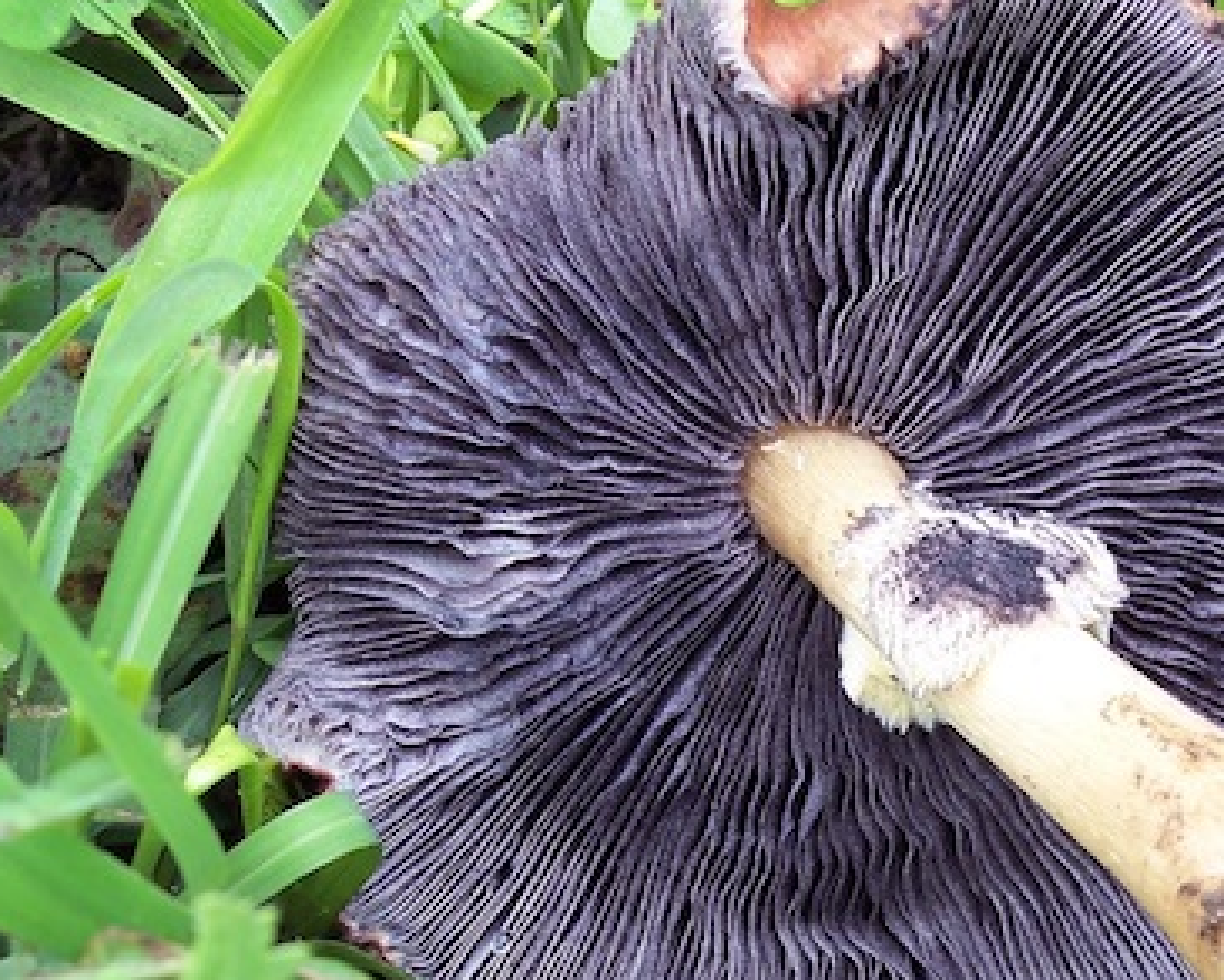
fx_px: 2644
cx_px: 822
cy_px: 609
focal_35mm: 73
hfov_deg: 25.9
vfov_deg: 20.9
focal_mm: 8
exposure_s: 1/90
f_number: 3.4
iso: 100
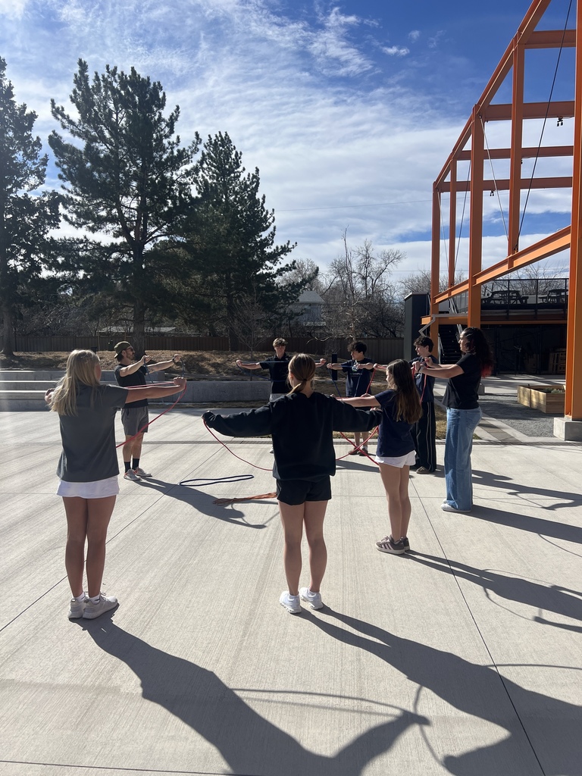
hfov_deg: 53.1
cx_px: 291
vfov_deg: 67.3
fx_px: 583
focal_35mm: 26
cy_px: 388
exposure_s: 1/8000
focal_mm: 5.7
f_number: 1.5
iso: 50
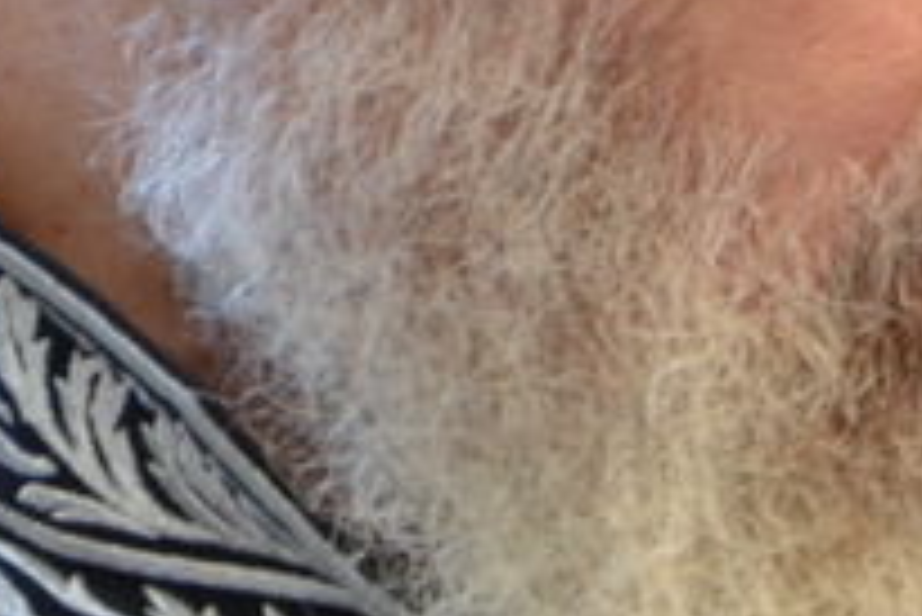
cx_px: 2433
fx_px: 20964
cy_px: 241
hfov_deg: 2.5
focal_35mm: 818
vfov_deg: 1.7
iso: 400
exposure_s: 1/60
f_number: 5.3
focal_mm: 80
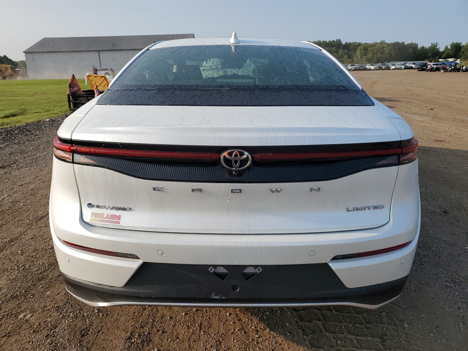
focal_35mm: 26
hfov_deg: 67.3
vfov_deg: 53.1
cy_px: 176
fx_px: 352
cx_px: 234
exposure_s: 1/3333
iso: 50
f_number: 1.5
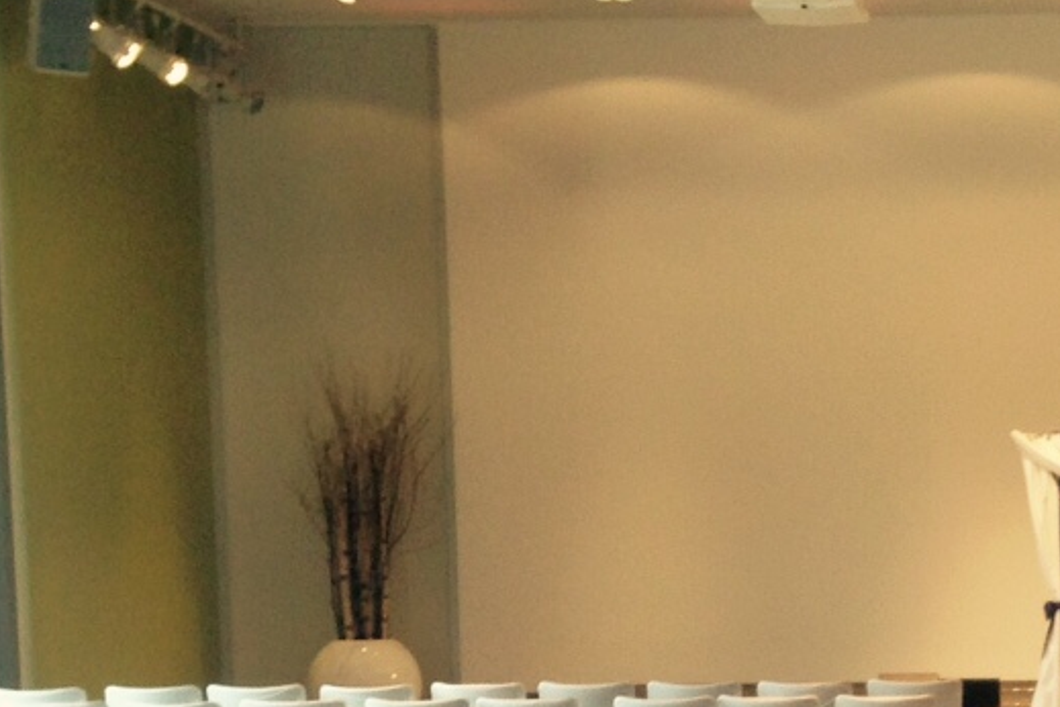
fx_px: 3180
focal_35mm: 108
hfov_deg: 18.3
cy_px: 770
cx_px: 1123
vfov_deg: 12.5
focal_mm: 4.12
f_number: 2.4
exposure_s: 1/40
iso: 64
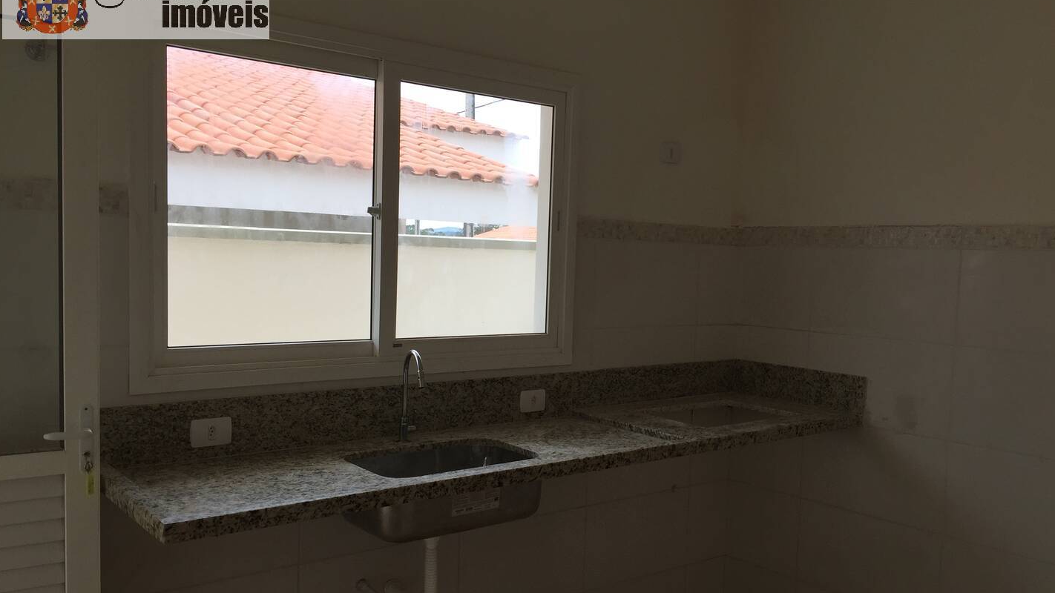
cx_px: 529
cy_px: 330
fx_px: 895
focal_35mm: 32
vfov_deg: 36.6
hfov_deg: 61.0
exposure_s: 1/694
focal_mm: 4.15
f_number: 2.2
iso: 32
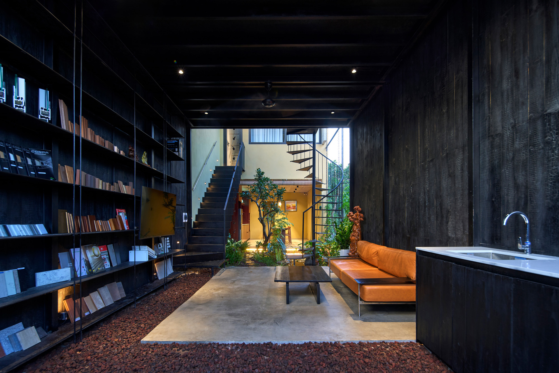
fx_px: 264
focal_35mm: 17
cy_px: 186
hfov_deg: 93.3
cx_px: 280
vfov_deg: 70.4
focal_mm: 17
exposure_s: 1/4
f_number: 9
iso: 125
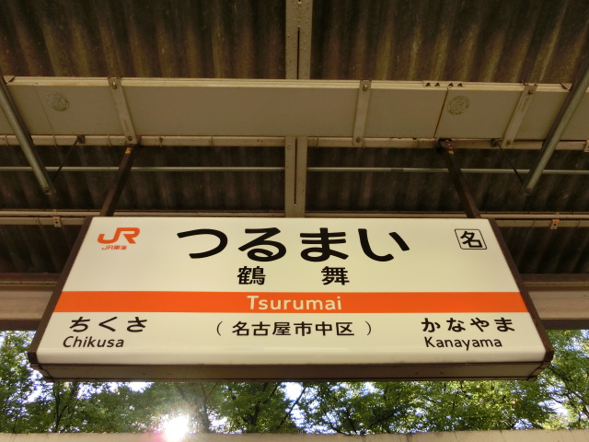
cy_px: 221
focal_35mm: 25
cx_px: 294
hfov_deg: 69.4
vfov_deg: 54.9
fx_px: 425
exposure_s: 1/200
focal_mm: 4.5
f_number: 3.5
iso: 80
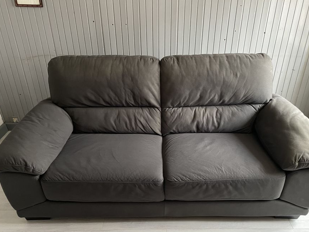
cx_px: 163
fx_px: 268
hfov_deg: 59.9
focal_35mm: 30
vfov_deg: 46.7
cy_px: 130
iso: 500
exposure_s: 1/33
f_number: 1.6
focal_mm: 4.2
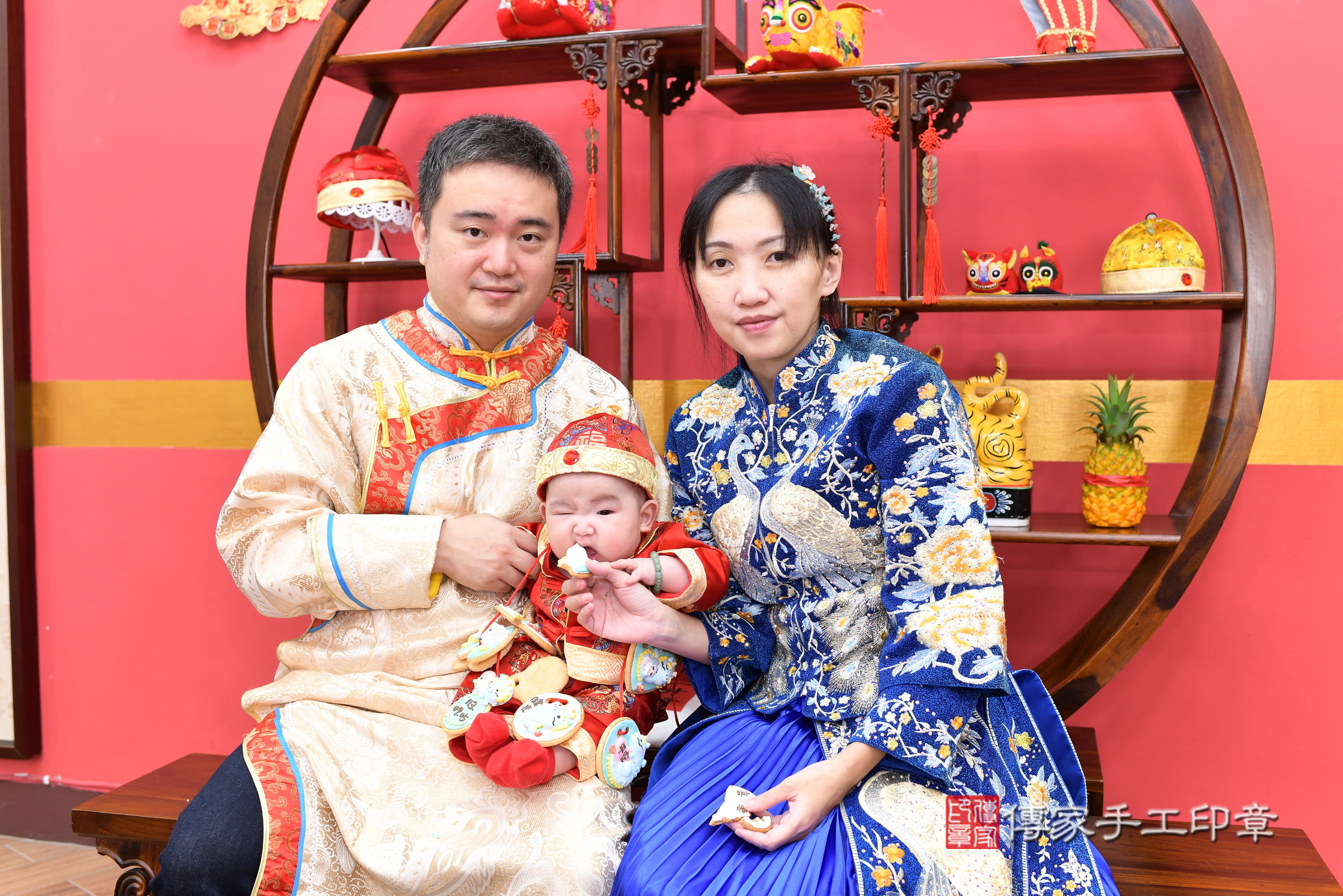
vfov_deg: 37.9
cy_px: 448
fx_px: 1306
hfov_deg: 54.4
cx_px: 672
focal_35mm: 35
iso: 800
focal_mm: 35
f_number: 4.5
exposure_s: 1/200
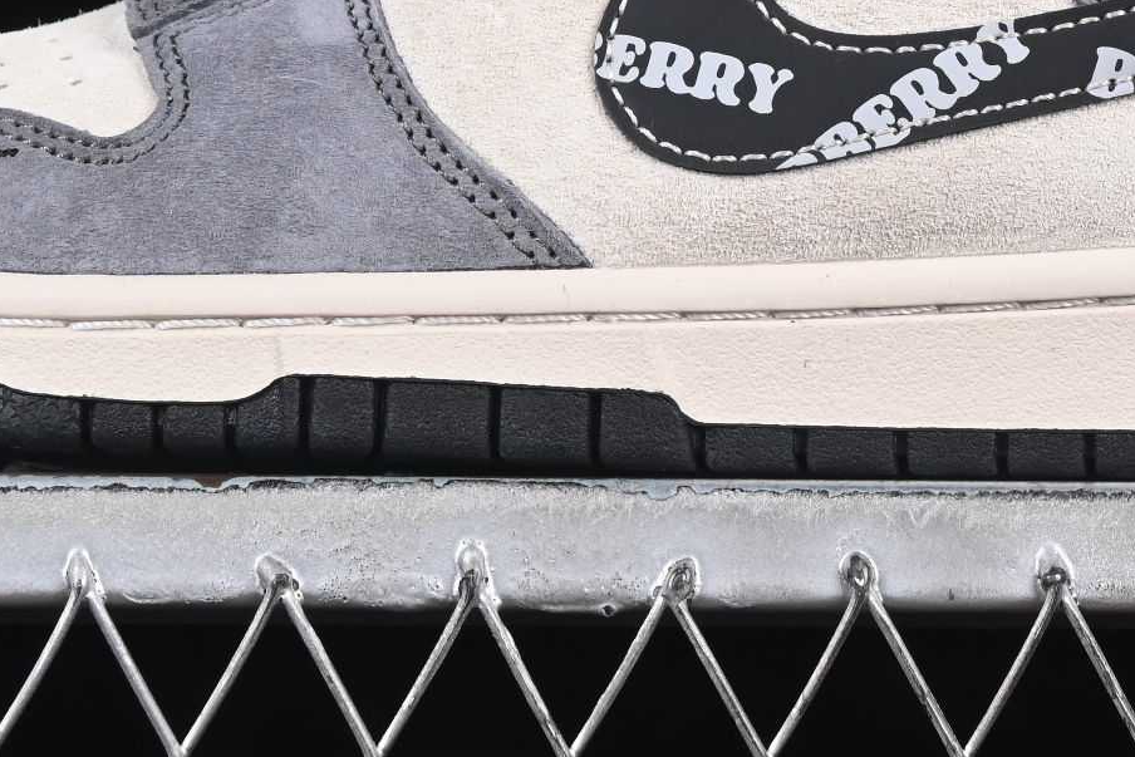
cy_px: -245
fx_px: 7284
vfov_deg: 5.9
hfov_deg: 8.9
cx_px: 756
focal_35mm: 231
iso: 160
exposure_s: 1/80
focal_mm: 50
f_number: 8
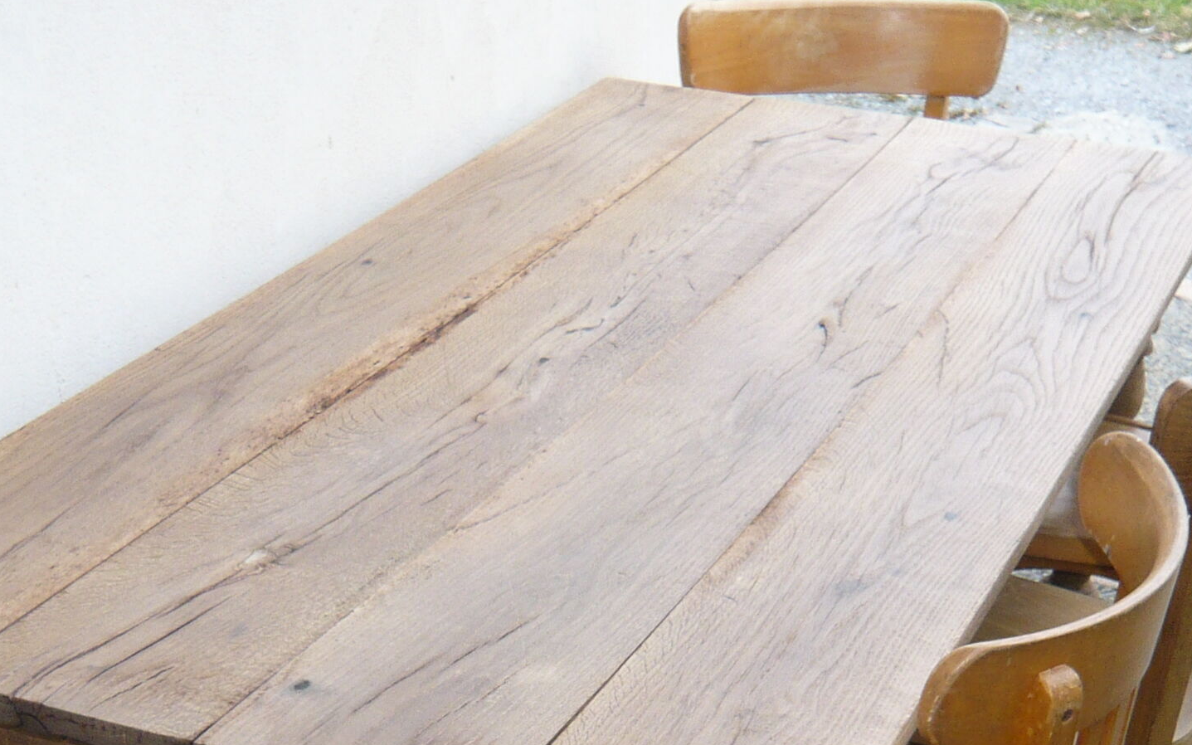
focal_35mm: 68
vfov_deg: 18.5
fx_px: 2209
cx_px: 501
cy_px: 794
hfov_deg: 30.1
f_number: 2.9
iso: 100
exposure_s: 1/200
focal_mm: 4.9
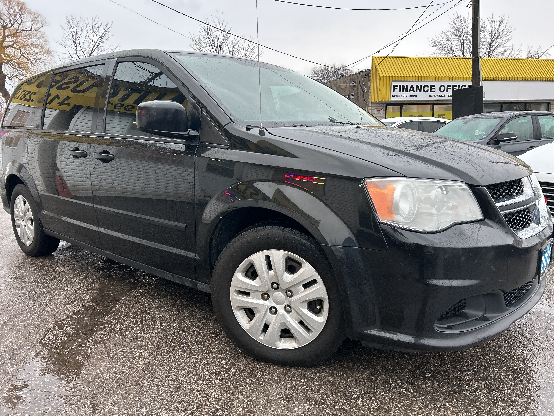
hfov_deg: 67.3
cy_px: 208
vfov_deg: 53.1
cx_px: 277
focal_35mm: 26
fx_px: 416
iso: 100
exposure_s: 1/121
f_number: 1.5
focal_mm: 5.7
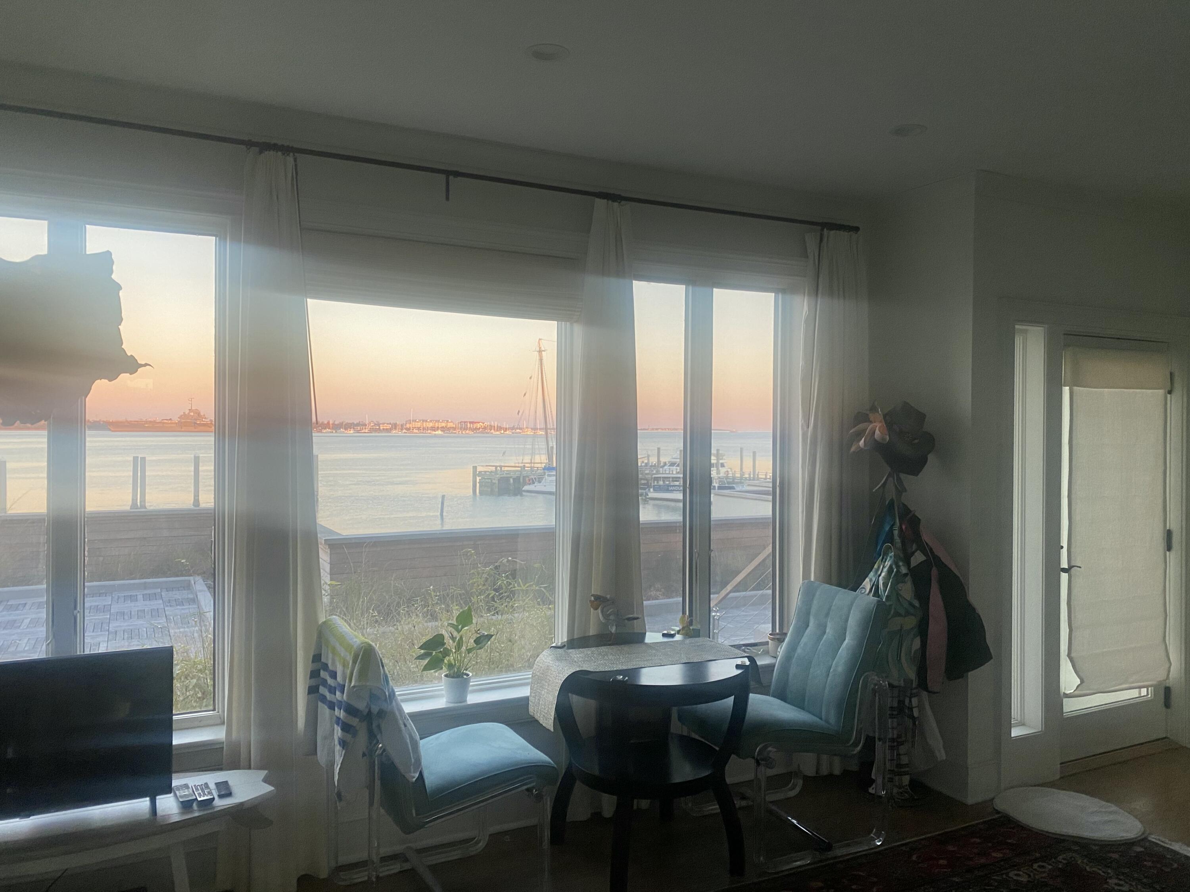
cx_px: 595
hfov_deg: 67.3
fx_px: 894
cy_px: 446
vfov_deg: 53.1
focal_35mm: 26
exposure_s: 1/78
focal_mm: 4.25
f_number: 1.8
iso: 125
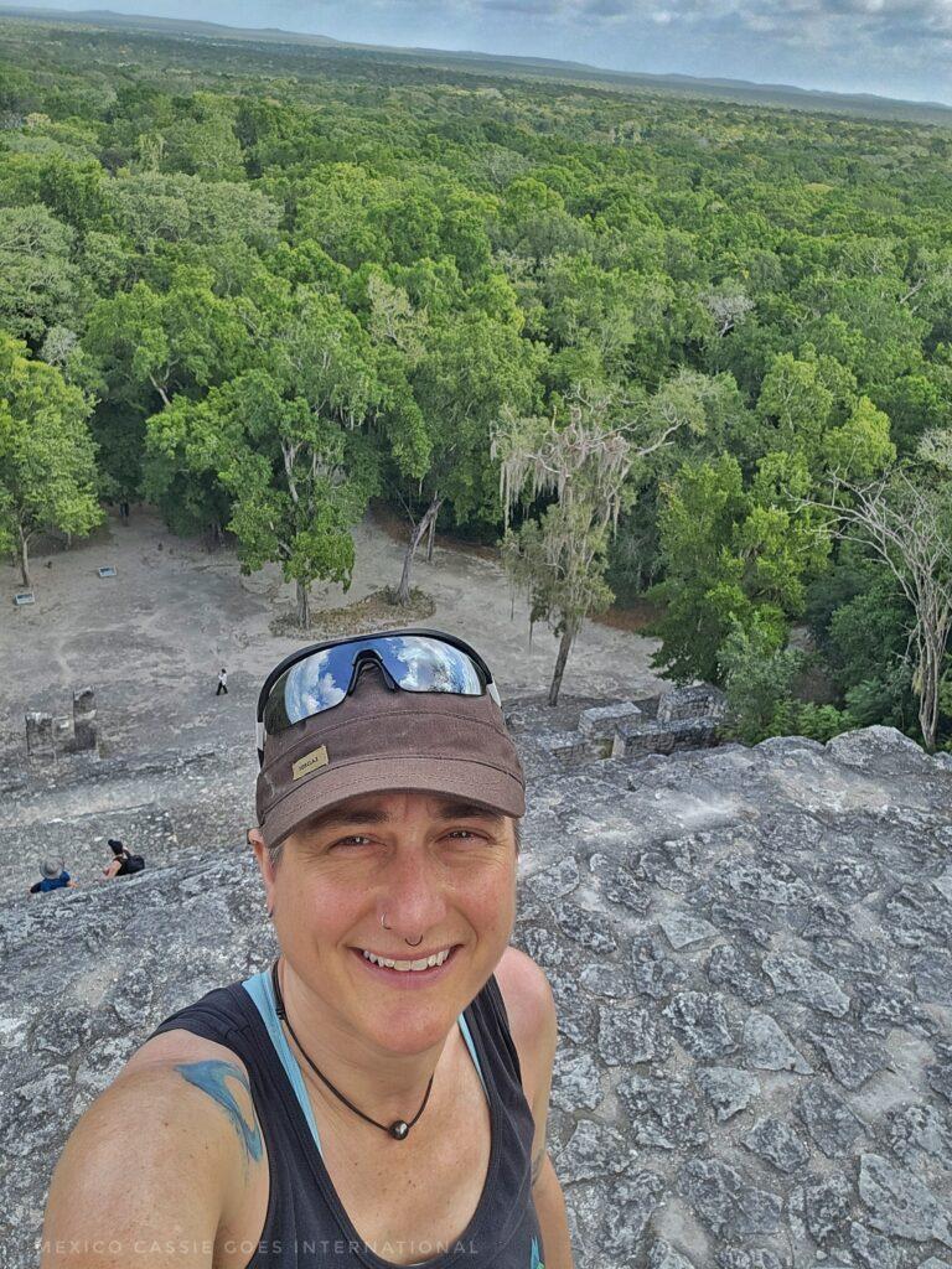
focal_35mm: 25
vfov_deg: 69.4
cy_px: 634
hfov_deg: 54.9
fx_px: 917
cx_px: 476
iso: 25
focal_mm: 3.3
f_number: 2.2
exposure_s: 1/257
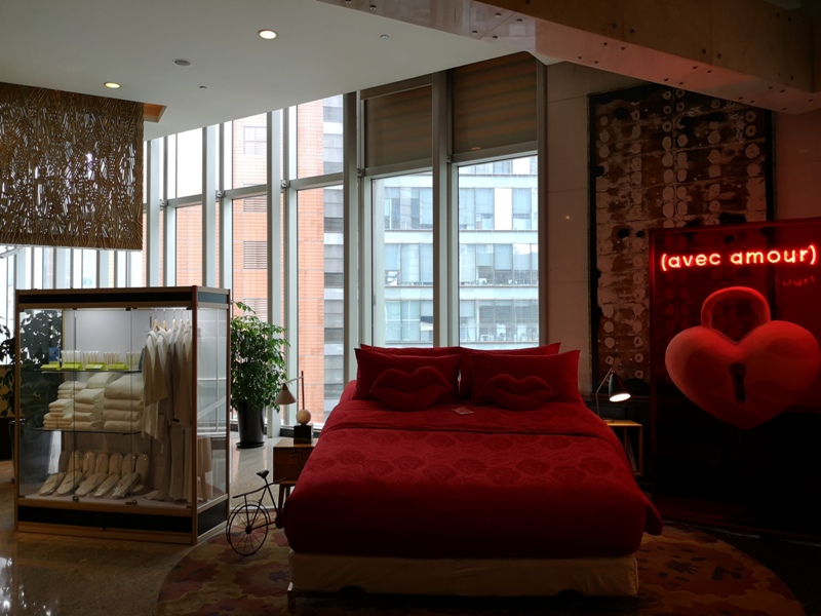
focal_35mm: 27
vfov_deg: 51.4
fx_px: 640
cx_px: 410
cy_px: 308
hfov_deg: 65.3
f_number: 1.8
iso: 100
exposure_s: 1/100
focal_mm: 3.95
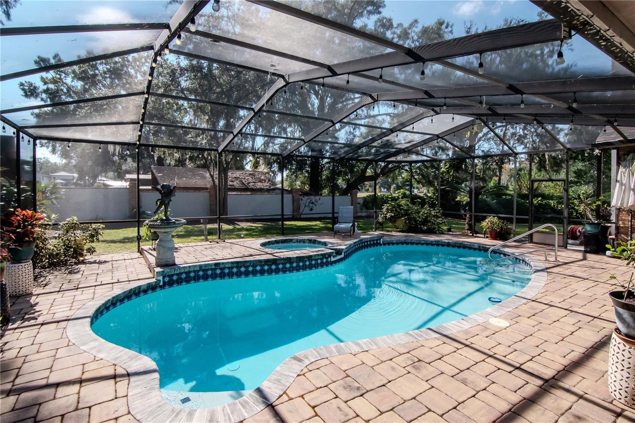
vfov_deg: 69.6
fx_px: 304
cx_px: 318
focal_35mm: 17
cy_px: 212
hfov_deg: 92.5
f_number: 10
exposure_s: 1/1000
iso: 1000
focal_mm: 11.5
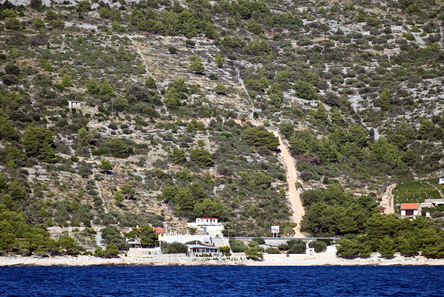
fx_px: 3084
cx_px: 222
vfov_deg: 5.5
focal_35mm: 250
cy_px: 148
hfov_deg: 8.2
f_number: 5.6
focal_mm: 250
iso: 160
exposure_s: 1/1000
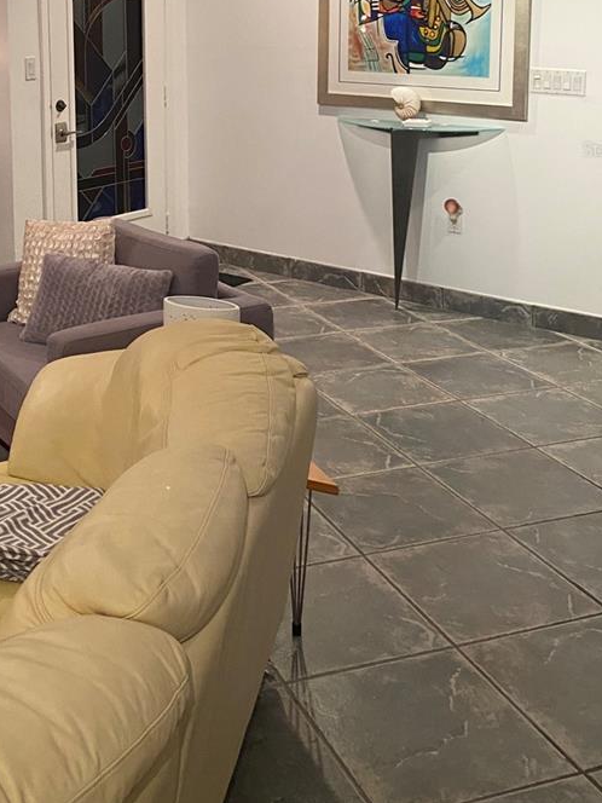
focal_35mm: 47
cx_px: 125
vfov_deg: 38.7
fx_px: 1090
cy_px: 149
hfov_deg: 30.2
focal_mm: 4.25
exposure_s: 1/60
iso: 250
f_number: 1.8
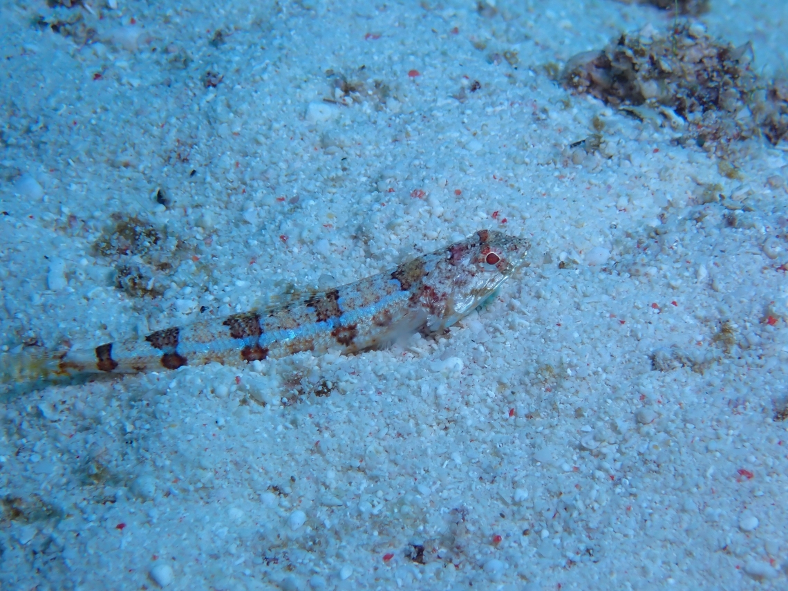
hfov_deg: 19.6
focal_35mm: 100
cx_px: 394
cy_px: 296
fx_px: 2276
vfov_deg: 14.8
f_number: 6.3
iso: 125
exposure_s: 1/400
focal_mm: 18
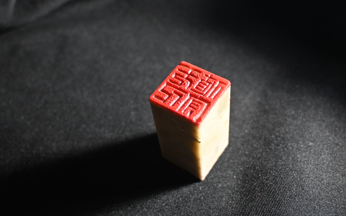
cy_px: 100
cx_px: 174
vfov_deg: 36.5
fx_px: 328
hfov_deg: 55.6
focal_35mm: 35
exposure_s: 1/60
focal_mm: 22.5
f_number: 4
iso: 3600
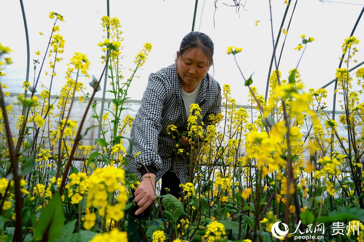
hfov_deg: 60.3
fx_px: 313
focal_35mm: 31
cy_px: 121
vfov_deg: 42.3
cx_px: 182
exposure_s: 1/200
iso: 400
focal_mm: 31
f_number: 7.1
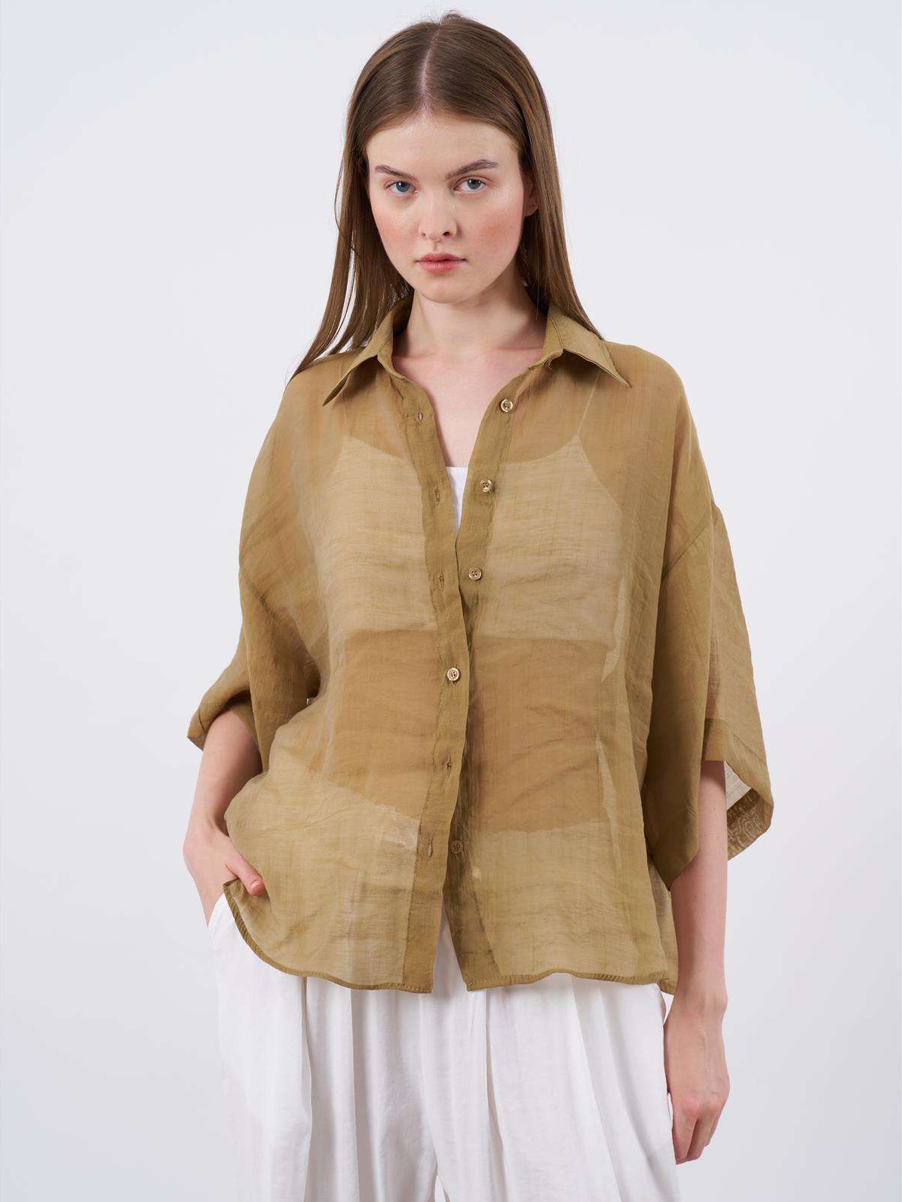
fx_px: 2640
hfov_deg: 19.4
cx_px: 450
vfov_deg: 25.7
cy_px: 635
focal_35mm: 76
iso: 160
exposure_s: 1/160
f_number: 8
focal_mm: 70
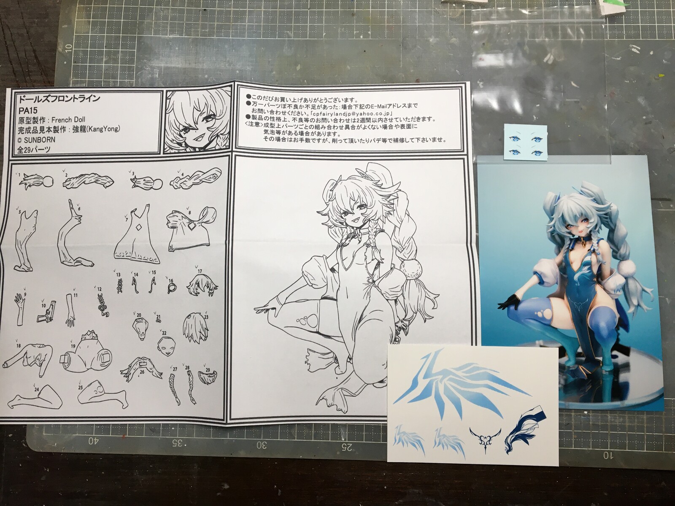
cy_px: 253
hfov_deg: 61.7
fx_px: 565
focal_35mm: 29
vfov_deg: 48.2
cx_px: 338
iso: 25
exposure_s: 1/40
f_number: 2.2
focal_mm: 4.15
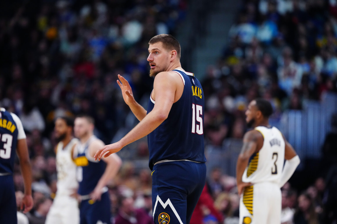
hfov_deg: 6.9
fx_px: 2808
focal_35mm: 300
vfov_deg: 4.6
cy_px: 112
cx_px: 168
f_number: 3.2
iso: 5000
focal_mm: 300
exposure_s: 1/1600
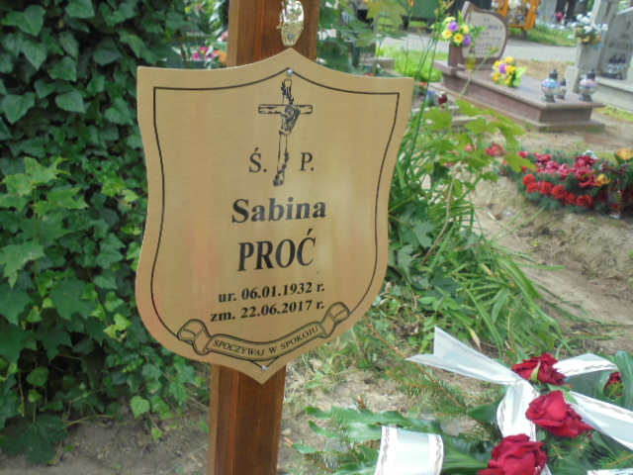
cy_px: 238
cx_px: 316
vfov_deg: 37.7
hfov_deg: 49.0
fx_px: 695
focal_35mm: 38
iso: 100
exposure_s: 1/125
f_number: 4.2
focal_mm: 6.9
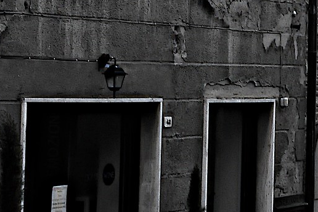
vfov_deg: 7.8
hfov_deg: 10.8
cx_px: 632
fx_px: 1540
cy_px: 4
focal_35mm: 174
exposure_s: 1/60
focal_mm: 25
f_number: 11
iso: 1000
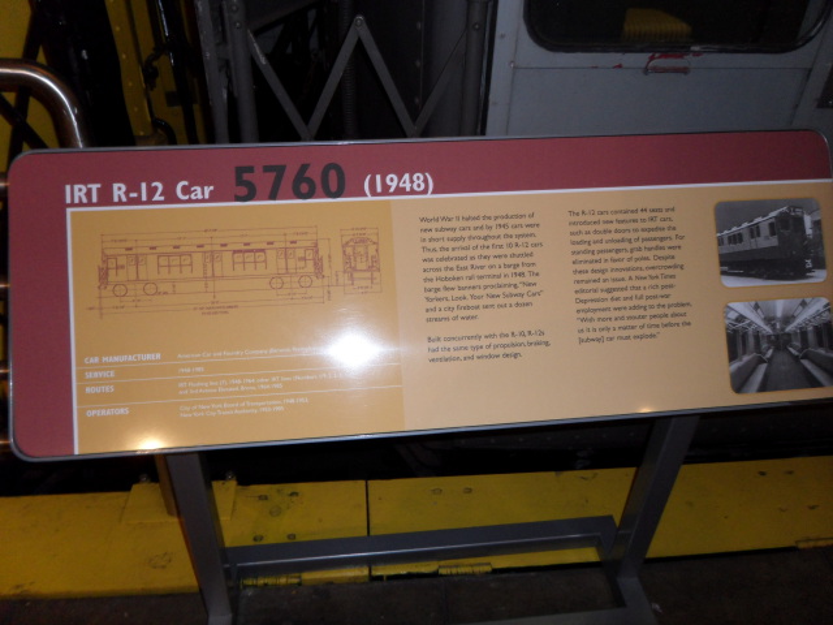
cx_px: 416
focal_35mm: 27
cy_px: 312
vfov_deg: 51.4
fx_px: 650
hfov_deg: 65.3
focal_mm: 4.9
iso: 200
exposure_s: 1/45
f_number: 3.5
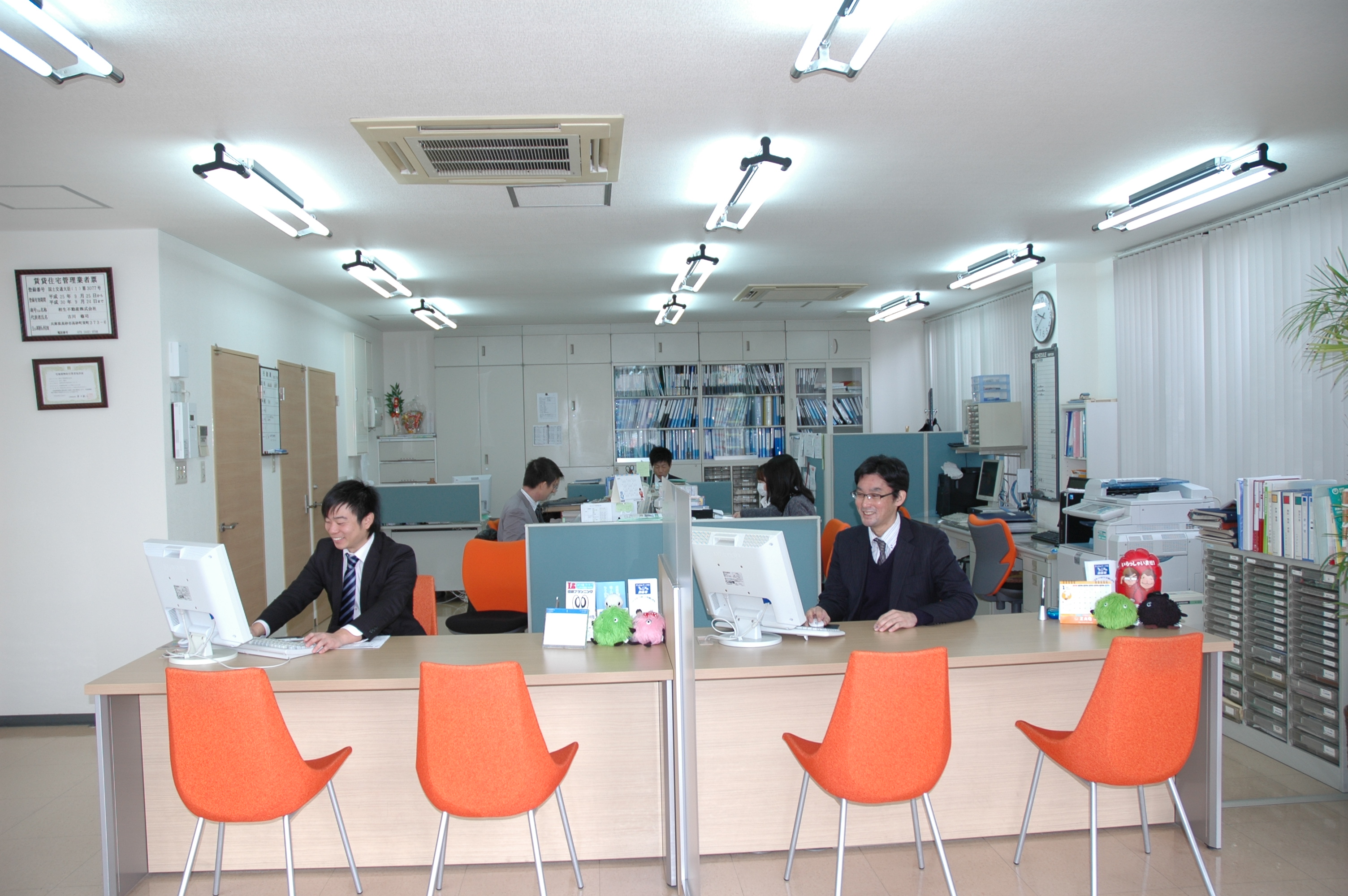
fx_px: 1010
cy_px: 448
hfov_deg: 67.4
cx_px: 674
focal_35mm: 27
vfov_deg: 47.8
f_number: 3.5
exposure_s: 1/60
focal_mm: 18
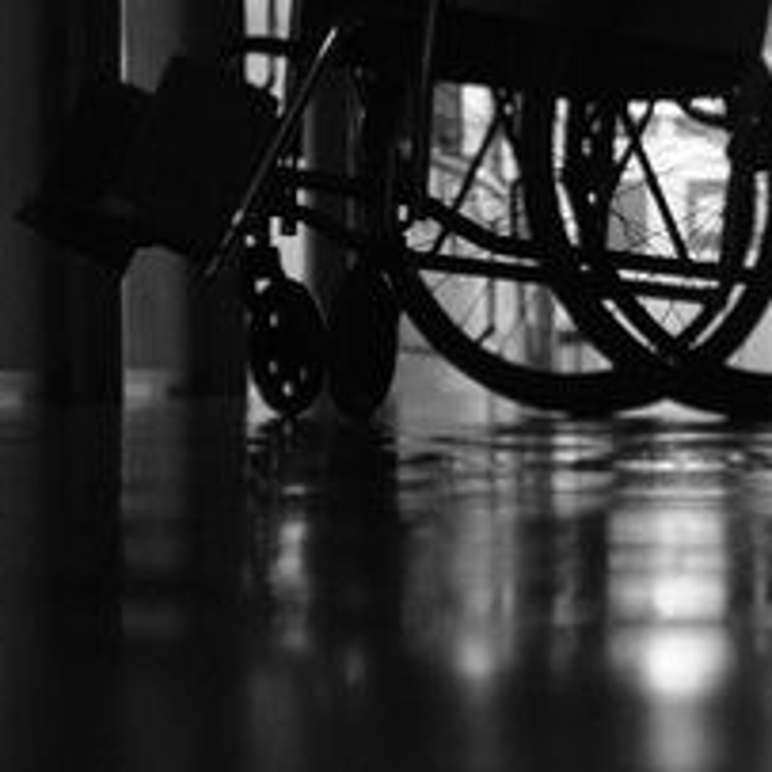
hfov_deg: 14.5
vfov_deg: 14.7
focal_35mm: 119
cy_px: 399
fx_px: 3003
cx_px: 658
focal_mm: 30
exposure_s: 1/13
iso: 1600
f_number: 3.5
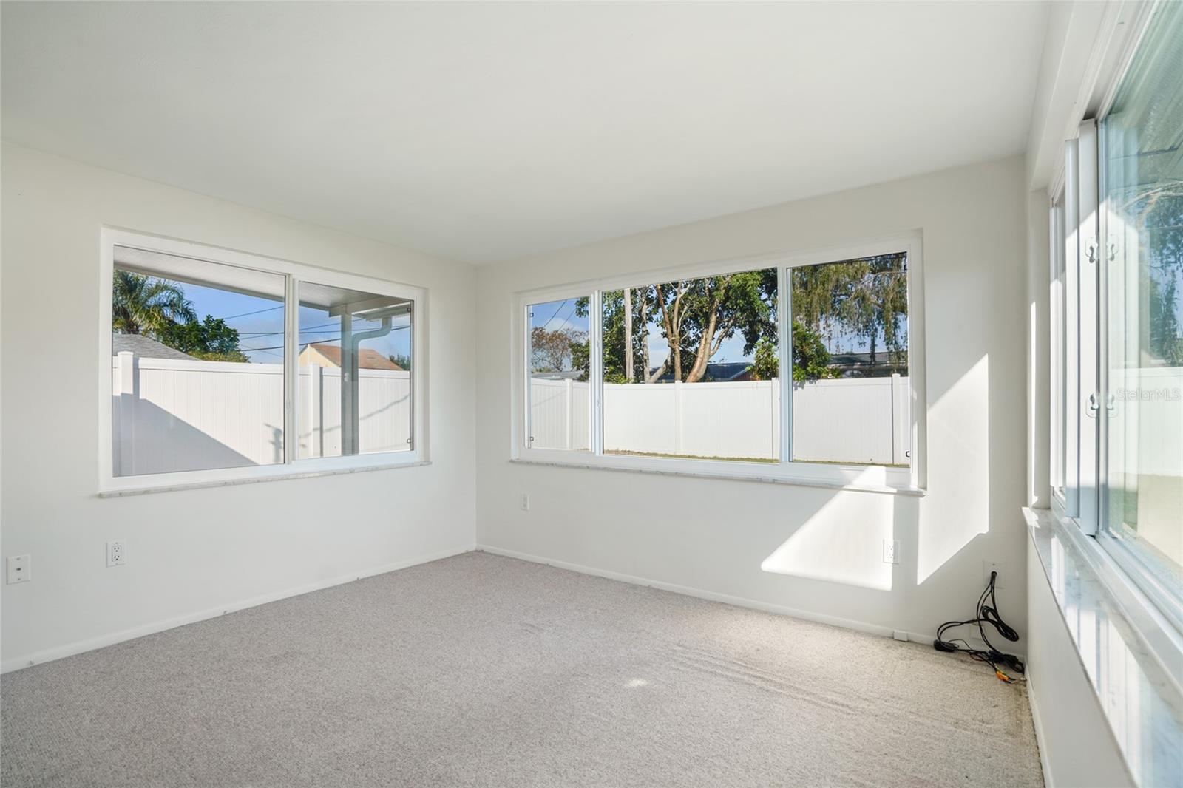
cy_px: 394
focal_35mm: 16
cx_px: 592
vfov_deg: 73.7
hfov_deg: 96.7
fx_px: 526
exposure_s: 1/40
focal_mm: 16
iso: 100
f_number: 4
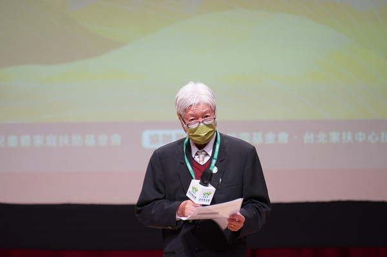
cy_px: 129
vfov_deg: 5.0
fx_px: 2923
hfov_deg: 7.6
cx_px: 194
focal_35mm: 272
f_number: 2.8
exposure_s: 1/250
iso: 800
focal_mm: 180
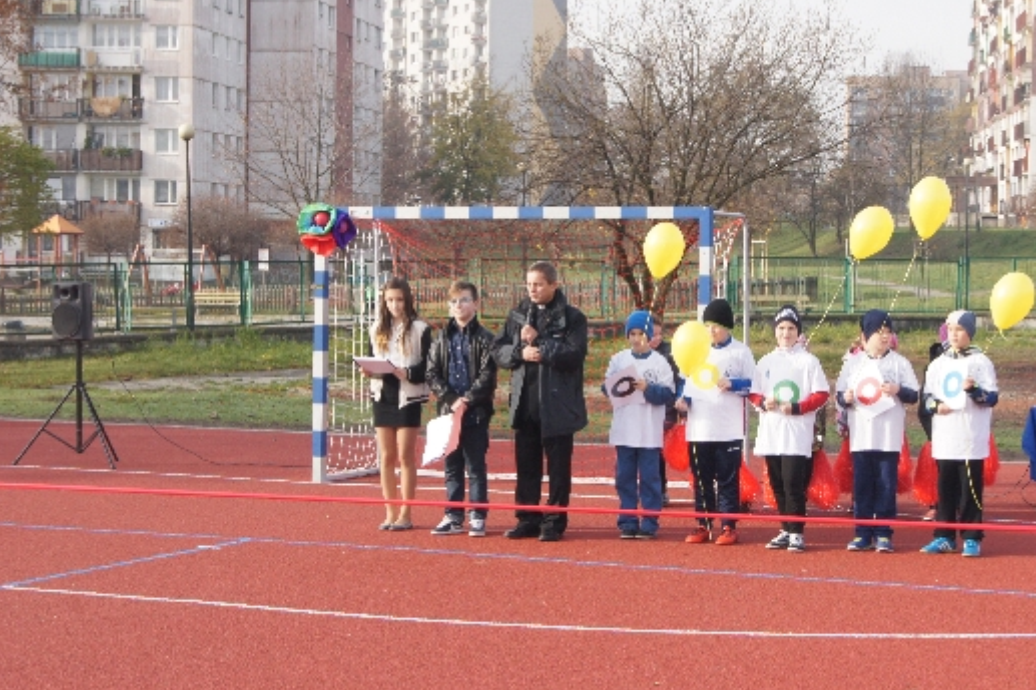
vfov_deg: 15.7
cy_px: 376
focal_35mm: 87
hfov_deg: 23.4
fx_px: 2502
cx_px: 573
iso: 200
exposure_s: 1/160
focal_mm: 50
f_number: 13
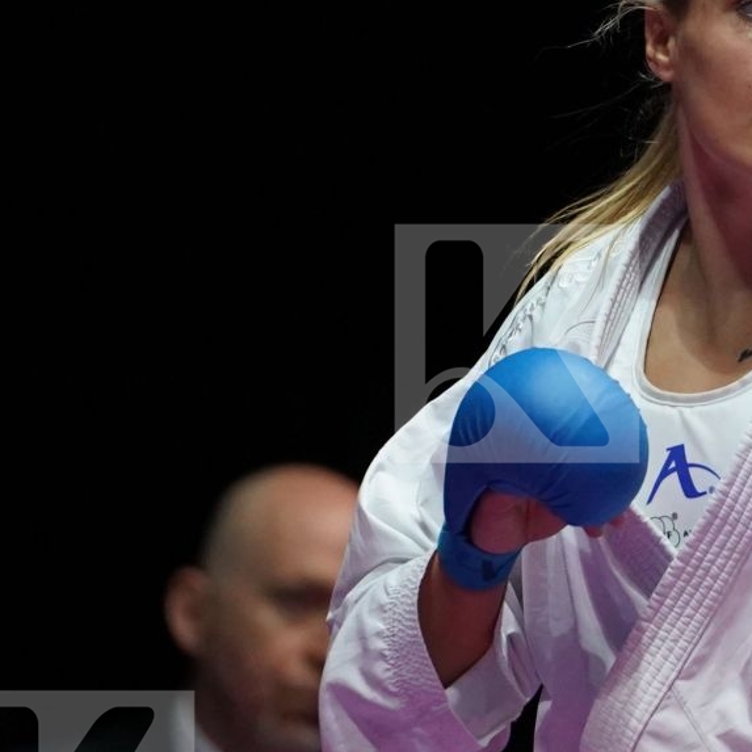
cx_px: 962
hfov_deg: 2.2
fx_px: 19687
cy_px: 344
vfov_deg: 2.2
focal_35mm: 801
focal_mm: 200
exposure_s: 1/1000
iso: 2500
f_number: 2.8
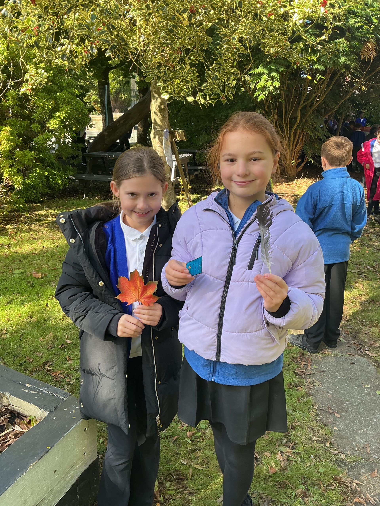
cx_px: 190
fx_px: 424
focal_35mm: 29
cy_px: 253
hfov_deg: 48.2
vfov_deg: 61.7
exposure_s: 1/120
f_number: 1.8
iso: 20
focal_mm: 3
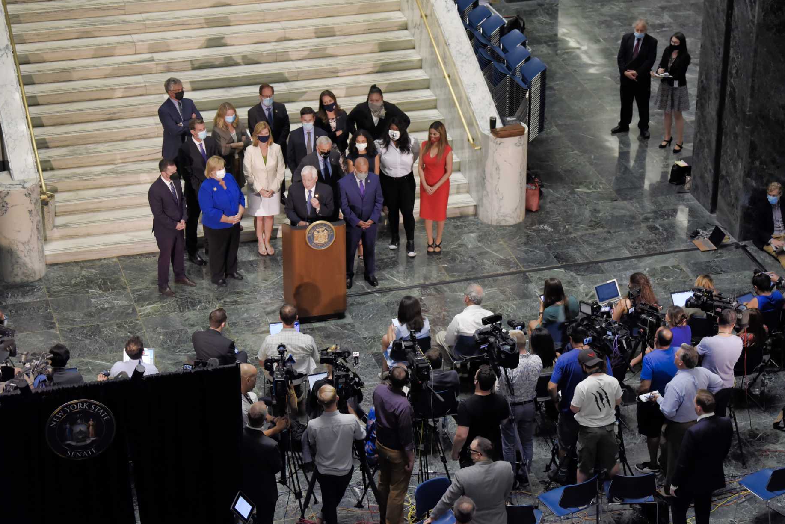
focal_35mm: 96
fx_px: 2094
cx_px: 435
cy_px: 263
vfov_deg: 14.3
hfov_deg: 21.2
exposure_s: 1/640
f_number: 2.8
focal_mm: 86
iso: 3200
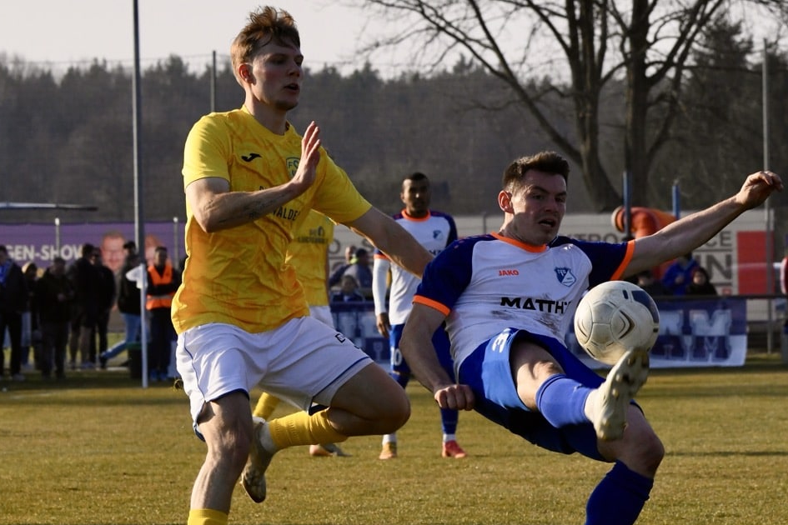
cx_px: 433
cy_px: 315
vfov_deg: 5.2
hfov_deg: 7.8
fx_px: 5778
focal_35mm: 264
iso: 2500
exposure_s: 1/1600
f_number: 13
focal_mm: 195
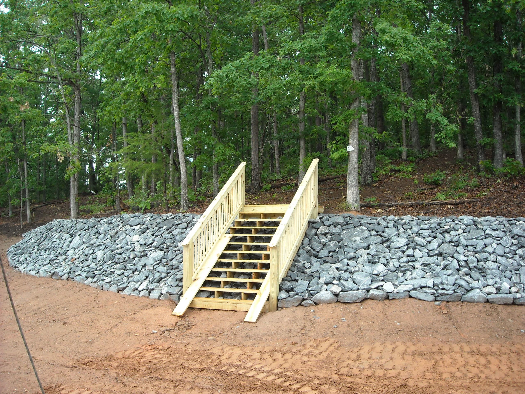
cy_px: 197
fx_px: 531
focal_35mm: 35
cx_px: 262
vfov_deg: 40.7
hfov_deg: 52.6
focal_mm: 5.7
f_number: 2.8
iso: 191
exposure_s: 1/184
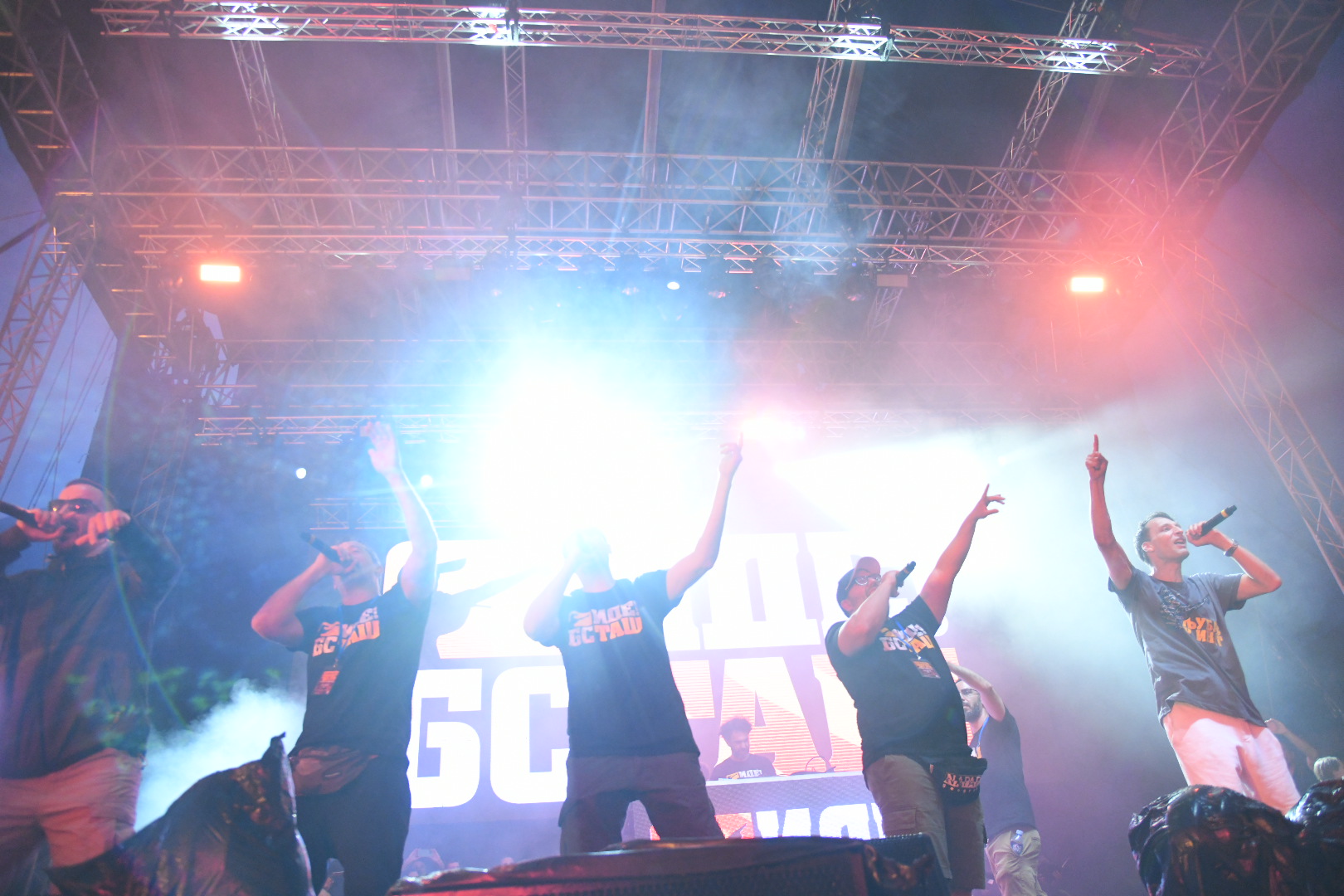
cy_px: 448
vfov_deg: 53.1
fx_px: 896
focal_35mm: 24
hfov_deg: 73.7
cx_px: 672
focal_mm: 24
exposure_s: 1/320
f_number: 4
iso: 4000
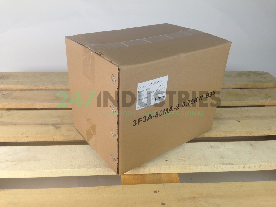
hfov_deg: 55.4
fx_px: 263
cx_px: 138
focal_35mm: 33
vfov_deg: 42.9
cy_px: 104
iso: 50
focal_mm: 4.12
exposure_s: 1/148
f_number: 2.4
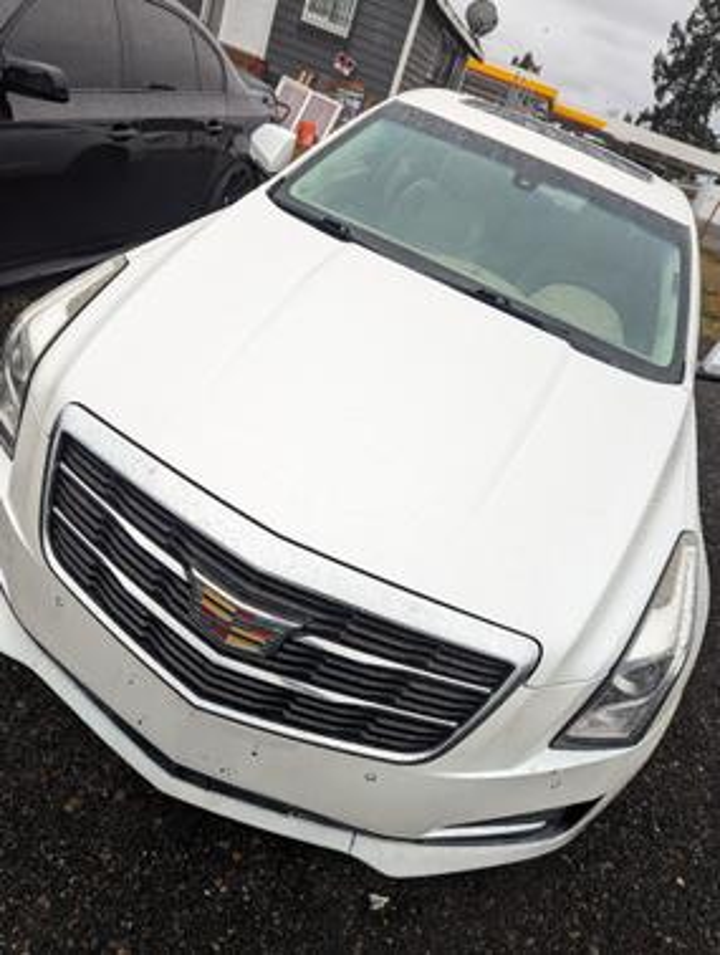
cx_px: 360
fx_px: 663
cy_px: 478
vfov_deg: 71.5
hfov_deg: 57.0
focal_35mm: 24
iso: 76
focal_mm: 6.81
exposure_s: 1/587
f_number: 1.85
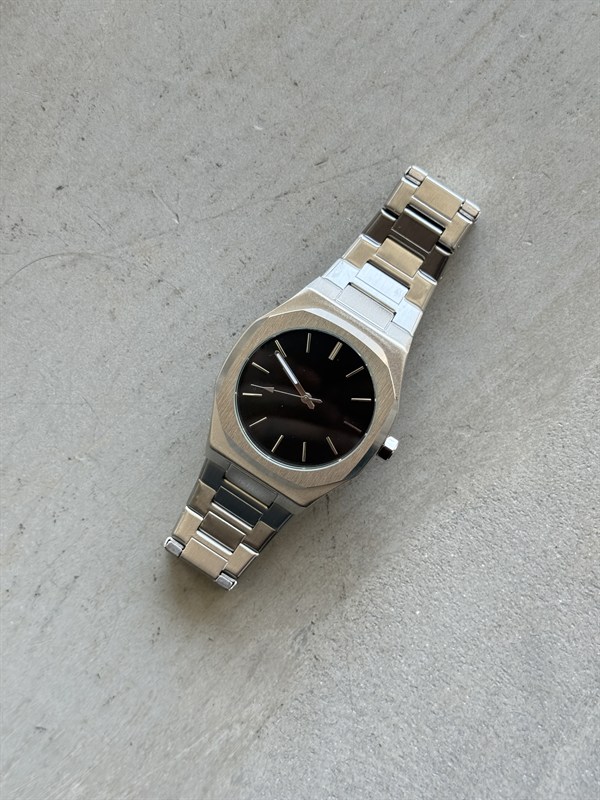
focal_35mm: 48
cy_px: 400
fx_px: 1109
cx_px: 300
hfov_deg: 30.3
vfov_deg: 39.7
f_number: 1.78
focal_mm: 6.76
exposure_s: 1/236
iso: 125
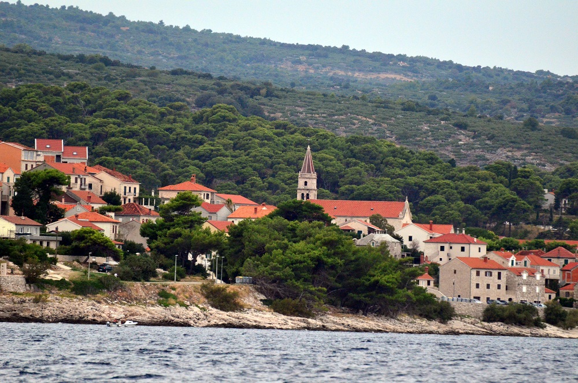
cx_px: 289
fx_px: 6728
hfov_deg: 4.9
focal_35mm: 420
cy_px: 192
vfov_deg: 3.3
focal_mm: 280
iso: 2000
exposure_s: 1/2500
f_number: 5.6
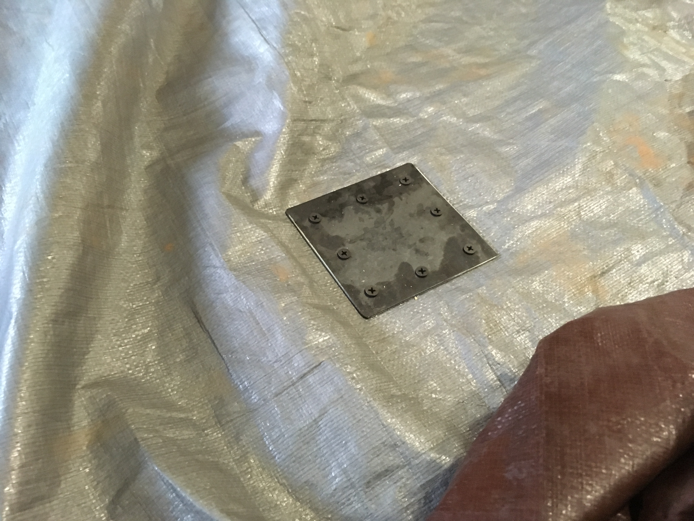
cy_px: 260
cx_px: 347
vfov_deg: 48.2
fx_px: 581
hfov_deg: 61.7
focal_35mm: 29
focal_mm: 4.15
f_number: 2.2
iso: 320
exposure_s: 1/15
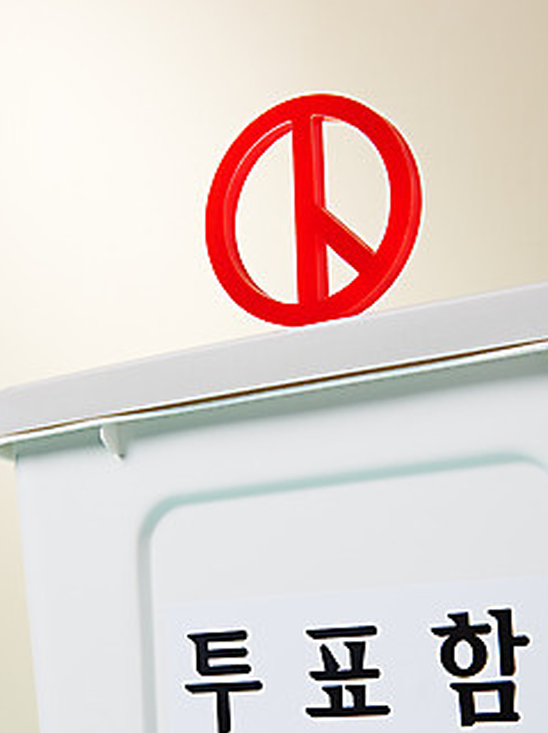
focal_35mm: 84
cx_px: 261
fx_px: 1777
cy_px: 400
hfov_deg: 17.5
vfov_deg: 23.3
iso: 100
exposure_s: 1/125
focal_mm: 70
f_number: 18
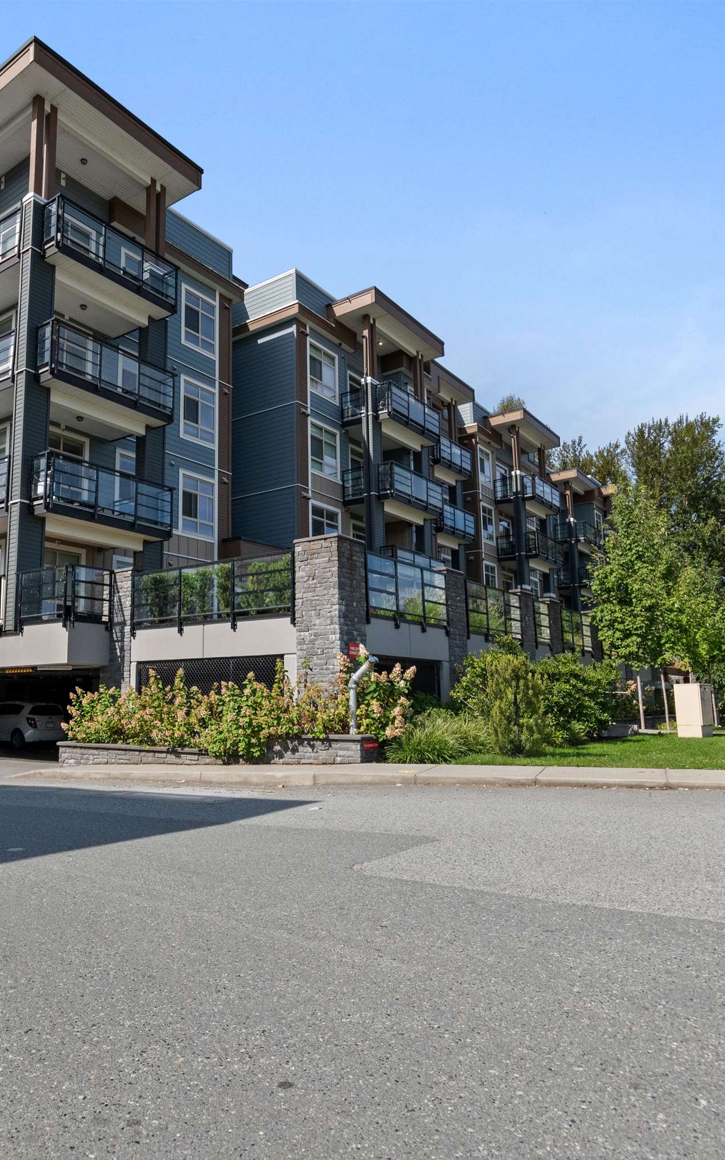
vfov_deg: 77.2
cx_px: 265
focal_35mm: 23
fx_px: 727
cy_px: 580
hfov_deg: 52.3
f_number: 7.1
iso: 250
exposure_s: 1/1000
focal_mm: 10
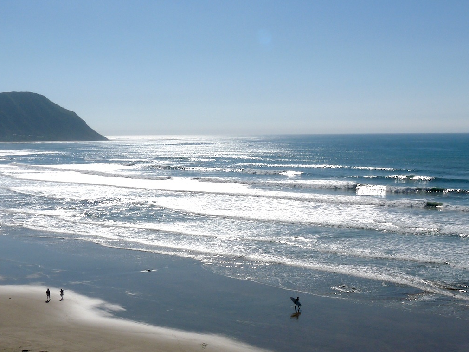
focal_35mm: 57
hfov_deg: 33.5
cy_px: 203
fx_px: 772
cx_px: 305
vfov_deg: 25.6
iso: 100
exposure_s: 1/1600
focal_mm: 7.2
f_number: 8
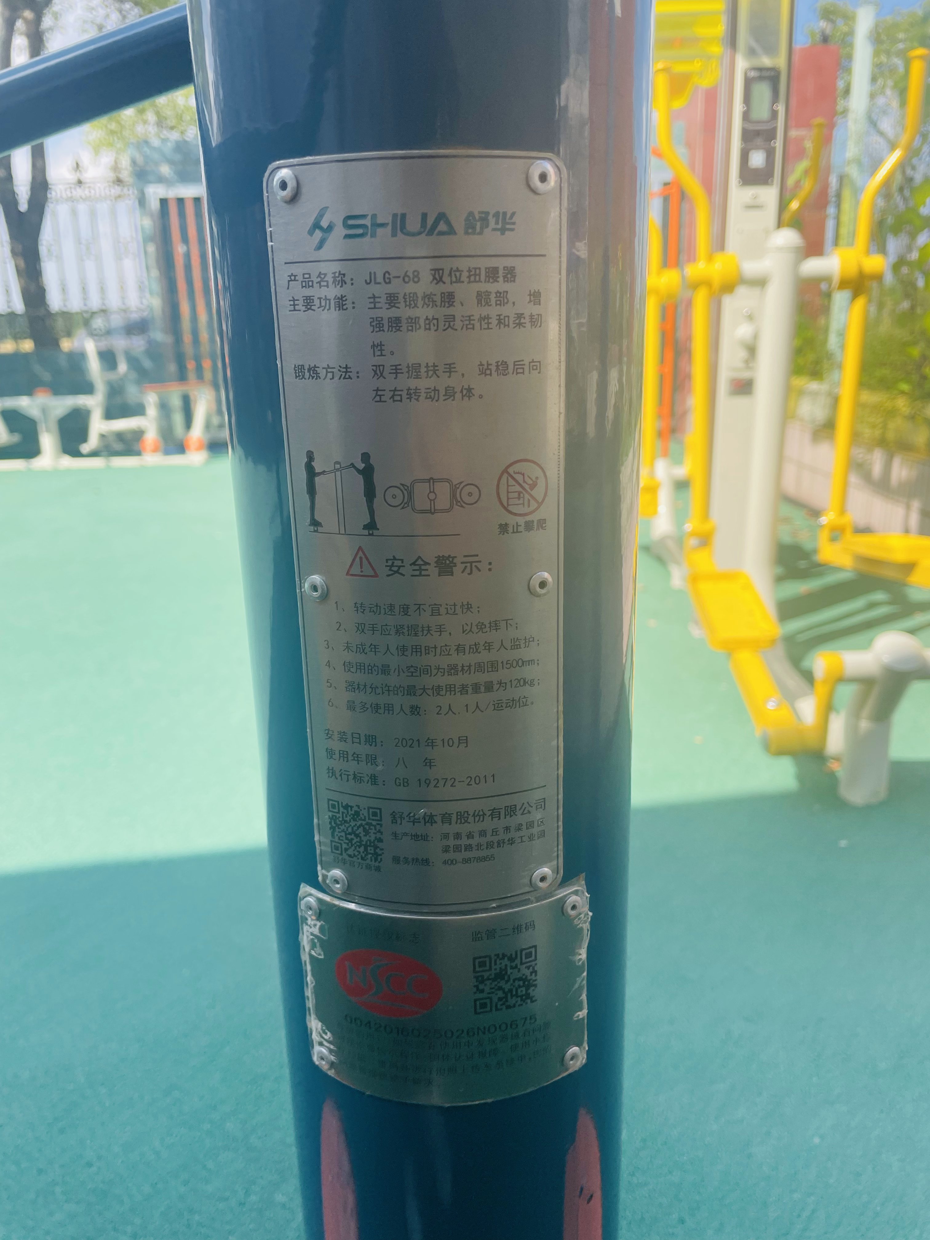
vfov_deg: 67.3
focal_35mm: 26
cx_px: 465
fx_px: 931
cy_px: 620
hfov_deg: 53.1
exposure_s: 1/1473
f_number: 1.6
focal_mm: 4.2
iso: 32
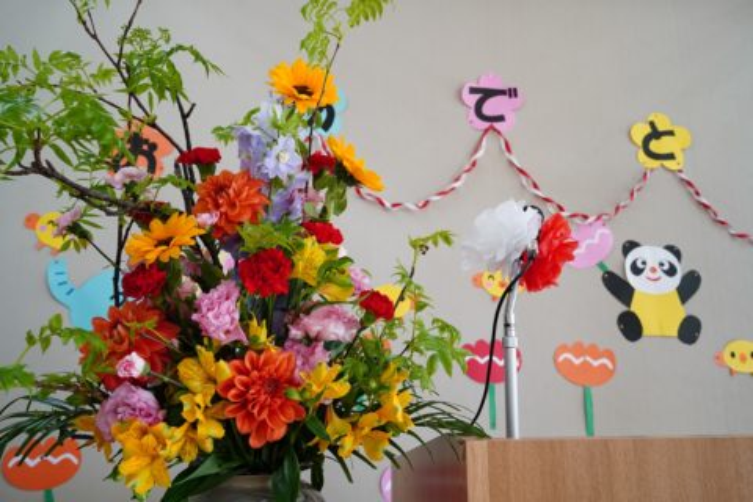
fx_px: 586
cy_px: 251
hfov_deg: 65.5
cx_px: 376
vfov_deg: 46.4
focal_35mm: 28
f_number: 7.1
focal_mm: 28
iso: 800
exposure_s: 1/30
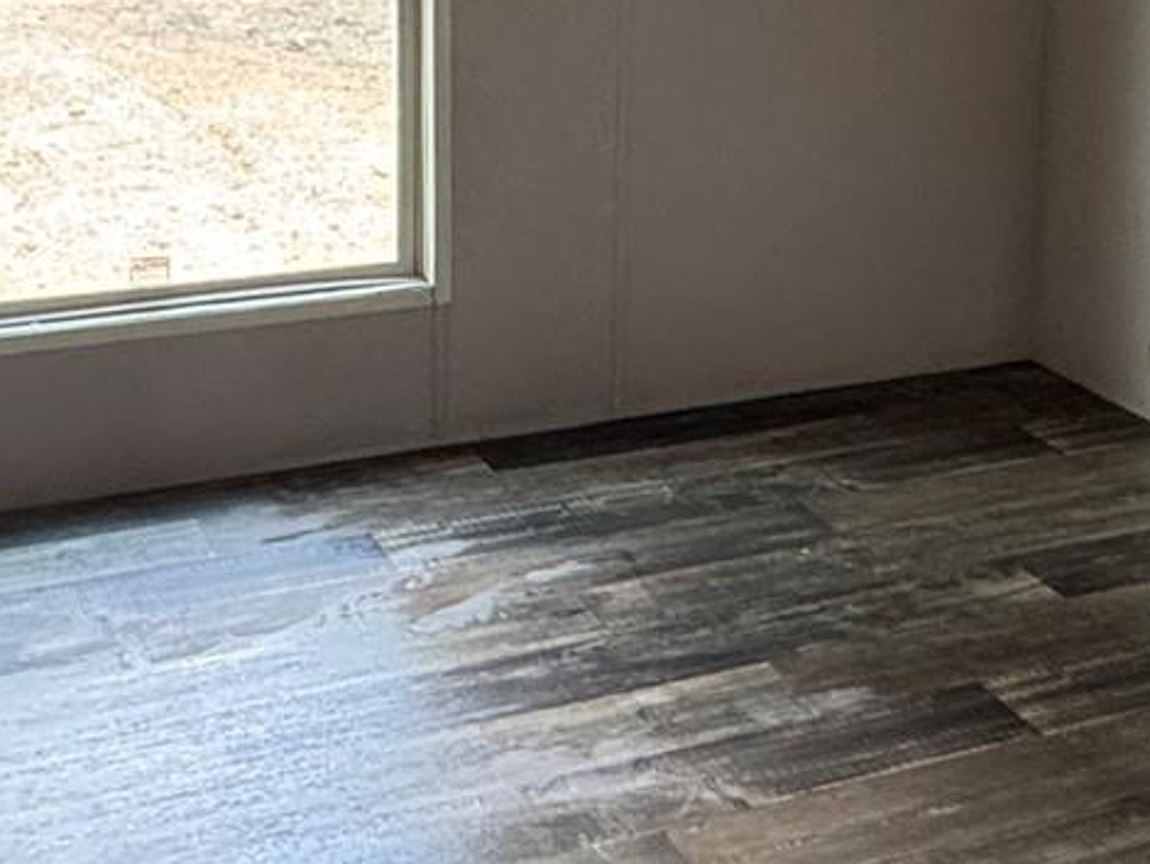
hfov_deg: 31.4
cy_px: 47
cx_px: 773
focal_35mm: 61
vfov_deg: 23.3
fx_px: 2028
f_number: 2.2
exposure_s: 1/99
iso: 250
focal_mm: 2.22
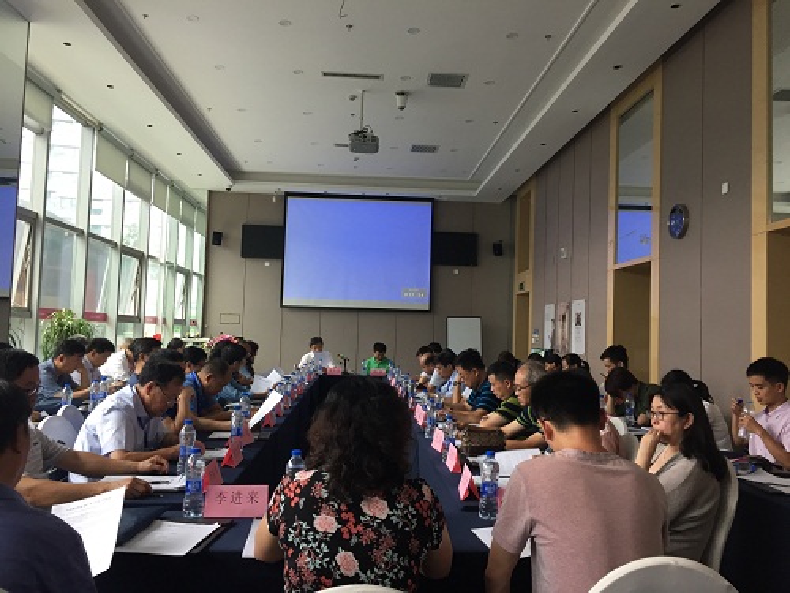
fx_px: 662
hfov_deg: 61.7
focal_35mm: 29
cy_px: 296
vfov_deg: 48.2
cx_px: 395
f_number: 2.2
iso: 40
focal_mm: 4.15
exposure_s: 1/33
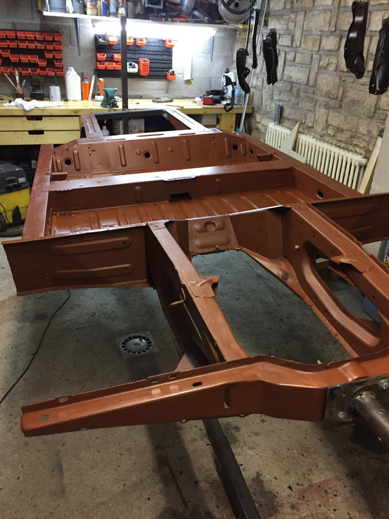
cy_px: 260
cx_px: 194
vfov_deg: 61.7
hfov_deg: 48.2
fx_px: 435
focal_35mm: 29
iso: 250
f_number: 2.2
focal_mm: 4.15
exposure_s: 1/33
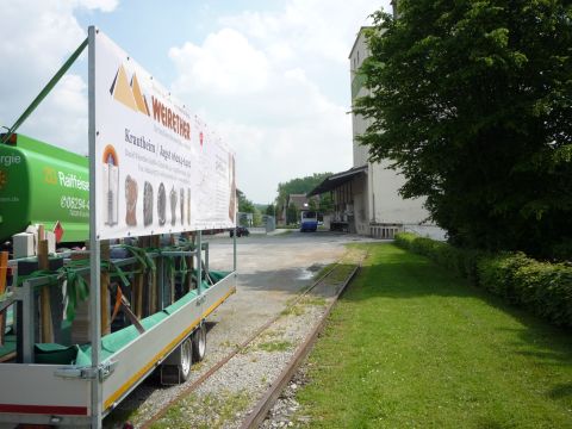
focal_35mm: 32
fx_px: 529
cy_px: 214
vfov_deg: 44.2
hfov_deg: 56.8
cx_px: 286
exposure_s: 1/400
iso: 100
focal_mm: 5.2
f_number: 5
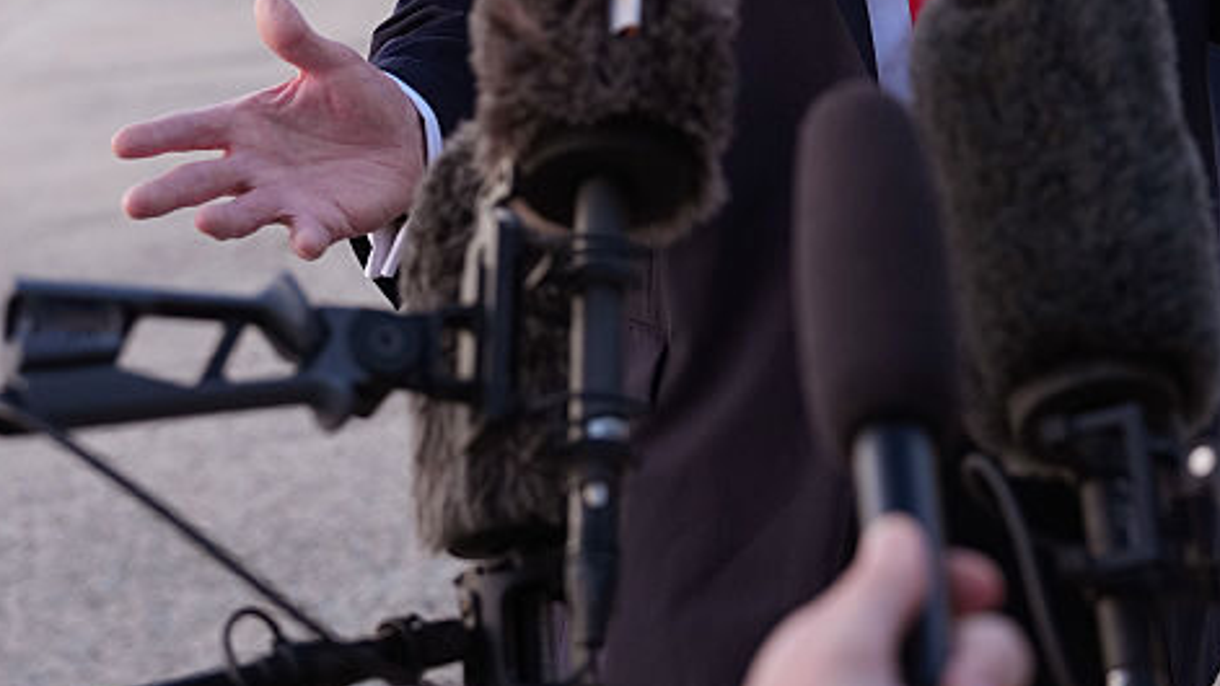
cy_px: -151
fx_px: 3170
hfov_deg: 21.5
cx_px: 961
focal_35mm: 98
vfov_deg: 12.1
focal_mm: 43
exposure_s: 1/320
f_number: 3.2
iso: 640
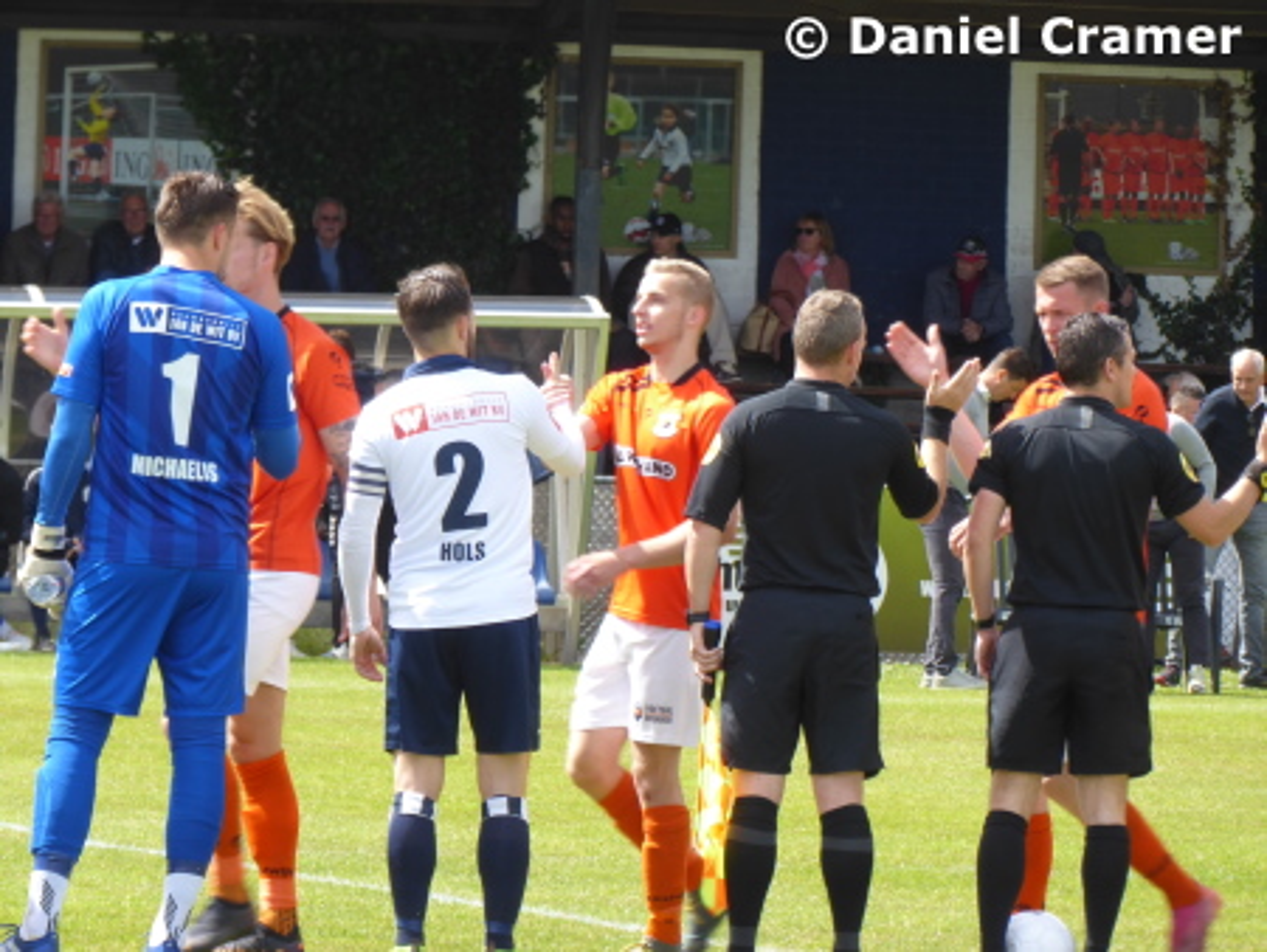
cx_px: 634
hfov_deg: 4.6
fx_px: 15784
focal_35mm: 431
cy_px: 476
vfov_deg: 3.5
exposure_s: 1/100
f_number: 6
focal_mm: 77.3
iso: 80
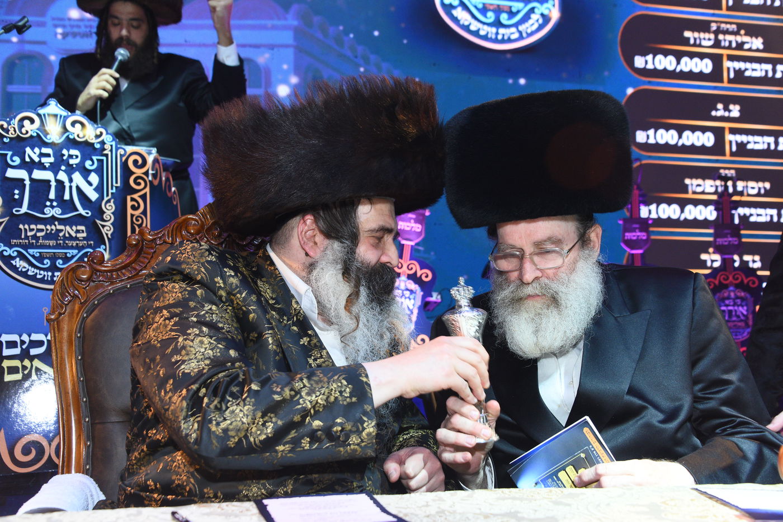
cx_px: 392
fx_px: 913
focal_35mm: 42
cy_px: 261
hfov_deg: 46.4
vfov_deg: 31.9
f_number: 5.6
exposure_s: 1/100
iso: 1600
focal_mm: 42
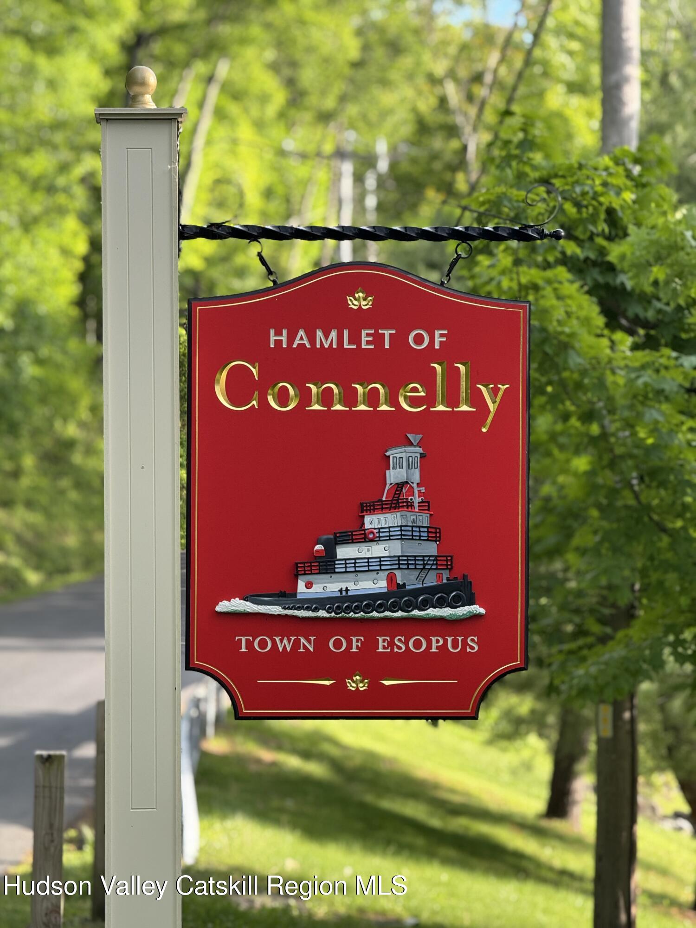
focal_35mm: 120
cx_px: 348
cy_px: 464
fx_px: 3217
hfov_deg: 12.3
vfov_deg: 16.4
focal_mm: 15.66
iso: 80
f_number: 2.8
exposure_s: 1/99
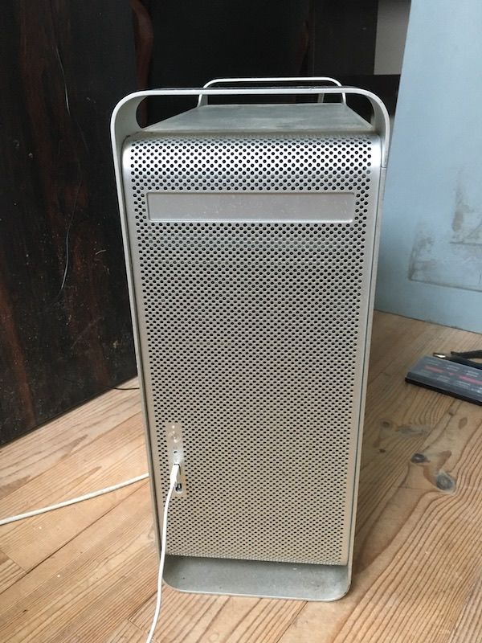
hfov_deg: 48.2
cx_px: 241
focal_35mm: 29
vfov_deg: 61.7
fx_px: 538
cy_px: 322
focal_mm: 4.15
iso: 200
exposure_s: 1/17
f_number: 2.2
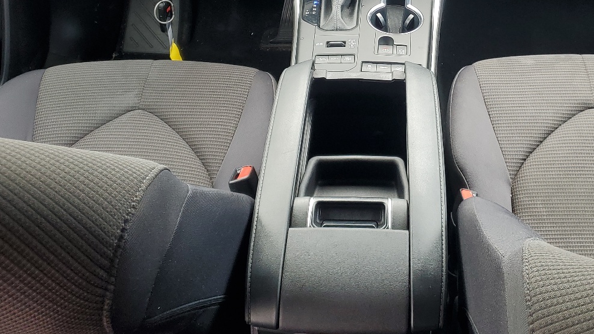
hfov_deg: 44.2
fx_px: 725
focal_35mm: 46
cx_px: 376
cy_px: 52
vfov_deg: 25.4
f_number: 1.5
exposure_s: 1/128
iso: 50
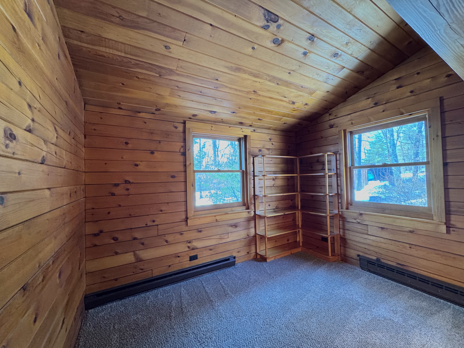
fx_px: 188
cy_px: 174
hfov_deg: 102.1
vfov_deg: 85.7
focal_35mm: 14
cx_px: 232
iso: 400
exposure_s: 1/60
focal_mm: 2.22
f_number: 2.2
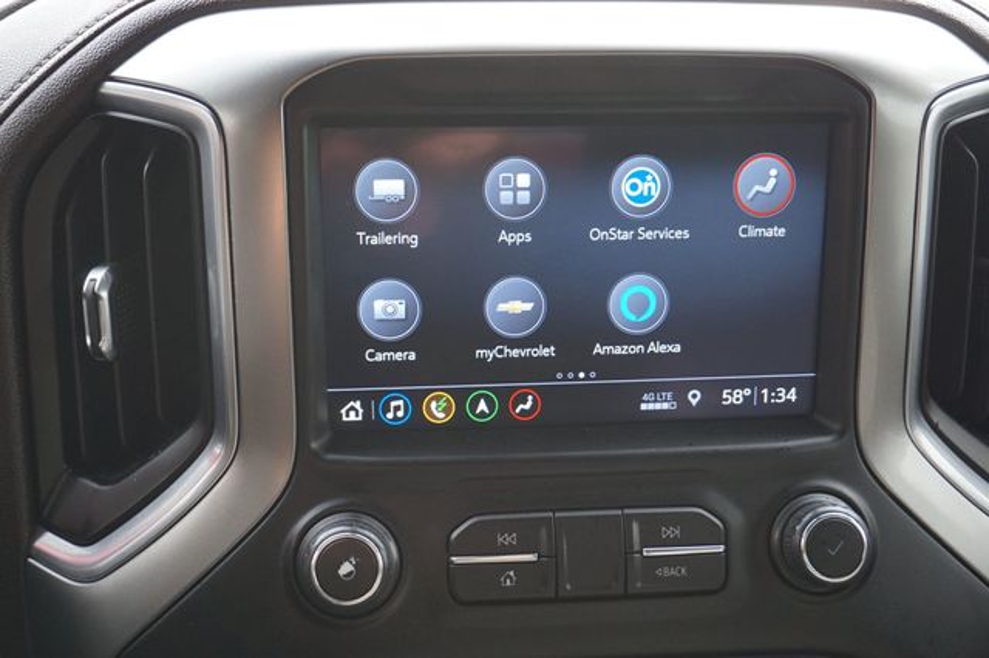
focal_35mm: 38
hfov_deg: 51.3
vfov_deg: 35.5
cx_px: 494
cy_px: 329
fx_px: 1030
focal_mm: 25
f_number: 4.5
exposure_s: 1/60
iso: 320
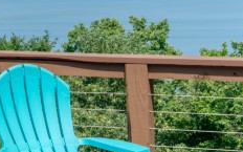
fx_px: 954
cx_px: 58
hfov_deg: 14.5
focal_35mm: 144
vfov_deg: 9.0
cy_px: -37
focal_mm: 32
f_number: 5.6
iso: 100
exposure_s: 1/80
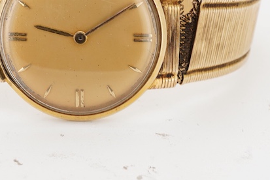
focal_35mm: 98
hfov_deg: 20.7
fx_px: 735
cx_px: 92
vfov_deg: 13.9
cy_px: 29
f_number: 22
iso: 250
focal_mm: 30
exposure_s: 1/125
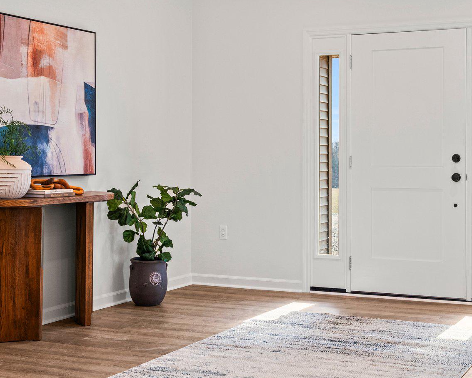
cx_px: 312
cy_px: 160
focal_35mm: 56
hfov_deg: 33.3
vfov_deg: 27.1
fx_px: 782
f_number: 8
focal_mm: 33
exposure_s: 1/25
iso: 640
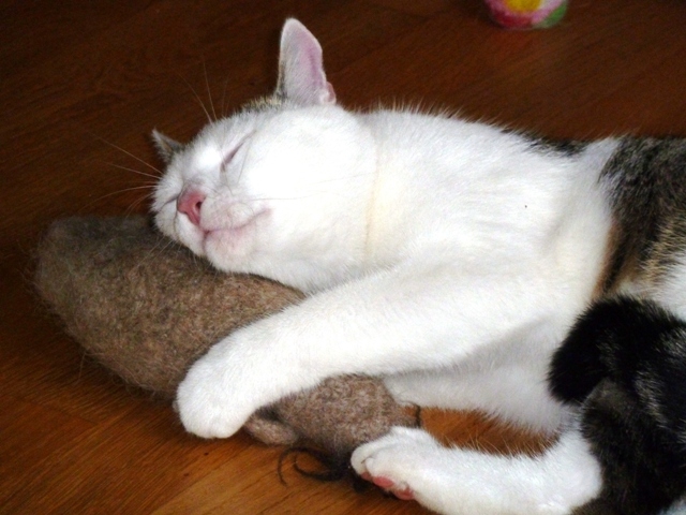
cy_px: 258
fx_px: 3884
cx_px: 343
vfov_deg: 7.6
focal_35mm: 196
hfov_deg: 10.1
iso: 400
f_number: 4.5
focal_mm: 32.1
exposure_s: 1/200
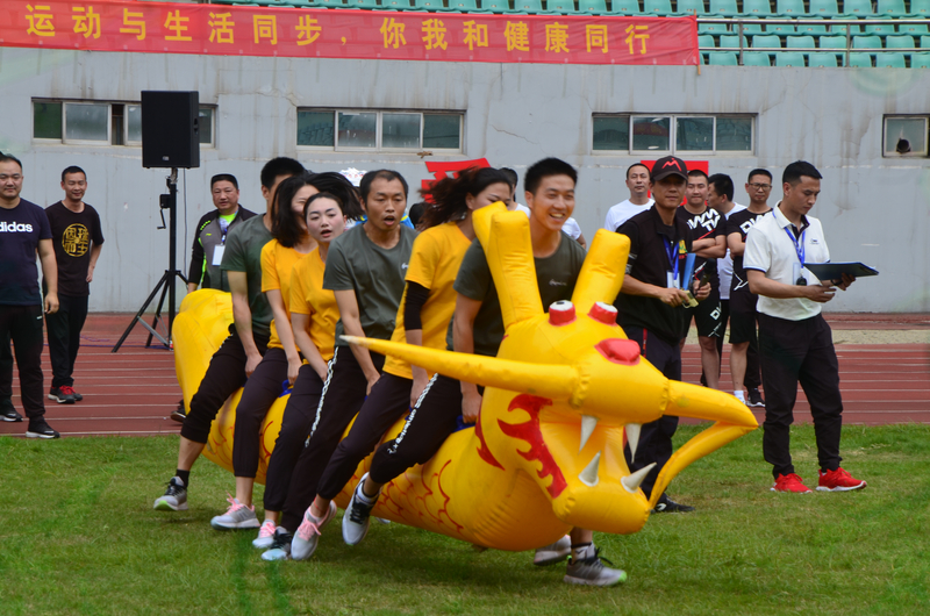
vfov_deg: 8.7
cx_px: 465
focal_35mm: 158
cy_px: 308
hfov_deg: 13.1
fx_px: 4061
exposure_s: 1/125
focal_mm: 105
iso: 140
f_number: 11
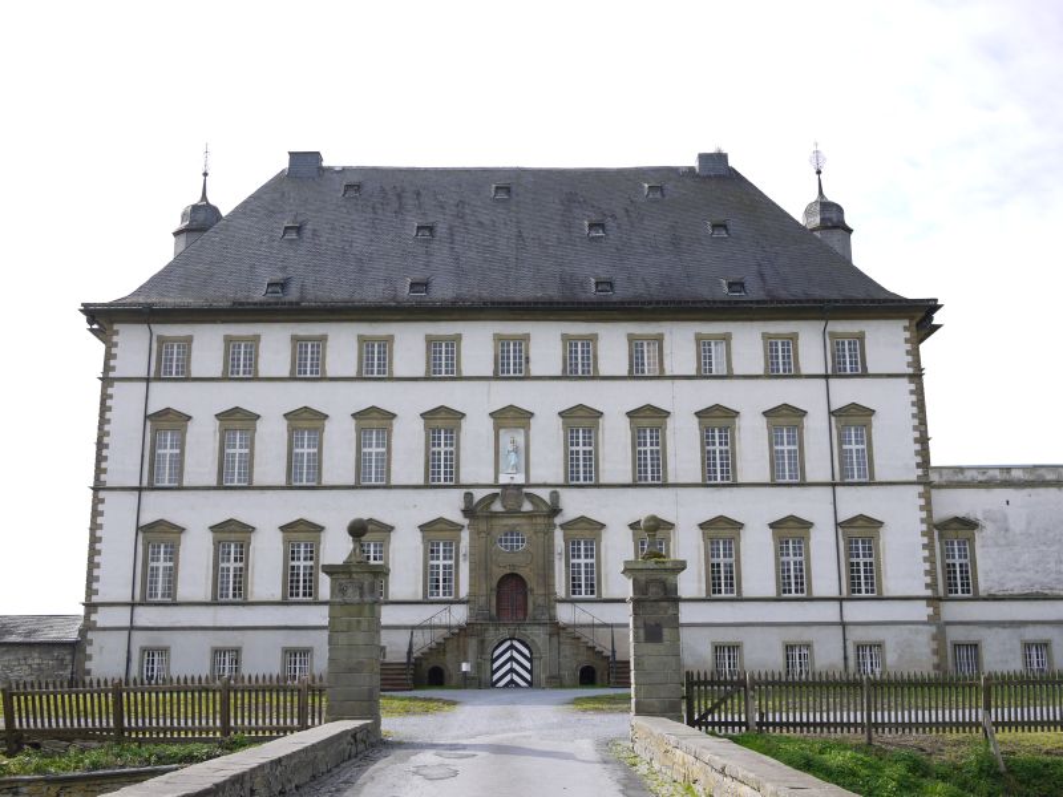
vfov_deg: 36.0
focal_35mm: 40
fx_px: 1228
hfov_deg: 46.8
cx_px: 532
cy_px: 398
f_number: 4
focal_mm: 20
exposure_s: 1/640
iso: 100
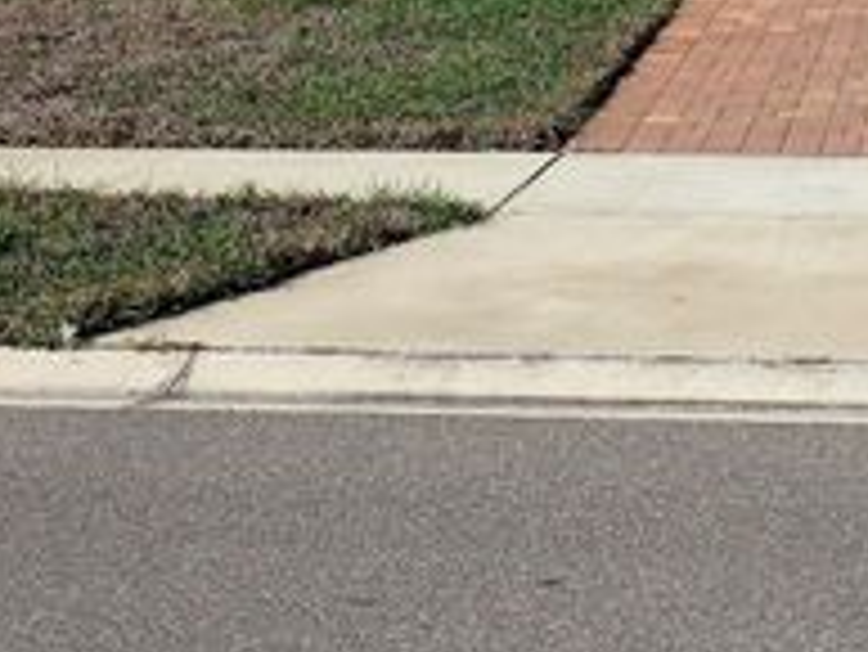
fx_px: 2660
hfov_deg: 18.2
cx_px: 810
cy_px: -47
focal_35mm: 106
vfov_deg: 13.7
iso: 100
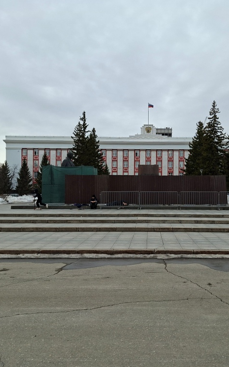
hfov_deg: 37.9
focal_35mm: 33
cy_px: 182
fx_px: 330
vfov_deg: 58.1
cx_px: 150
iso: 50
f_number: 1.8
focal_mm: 5.54
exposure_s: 1/962
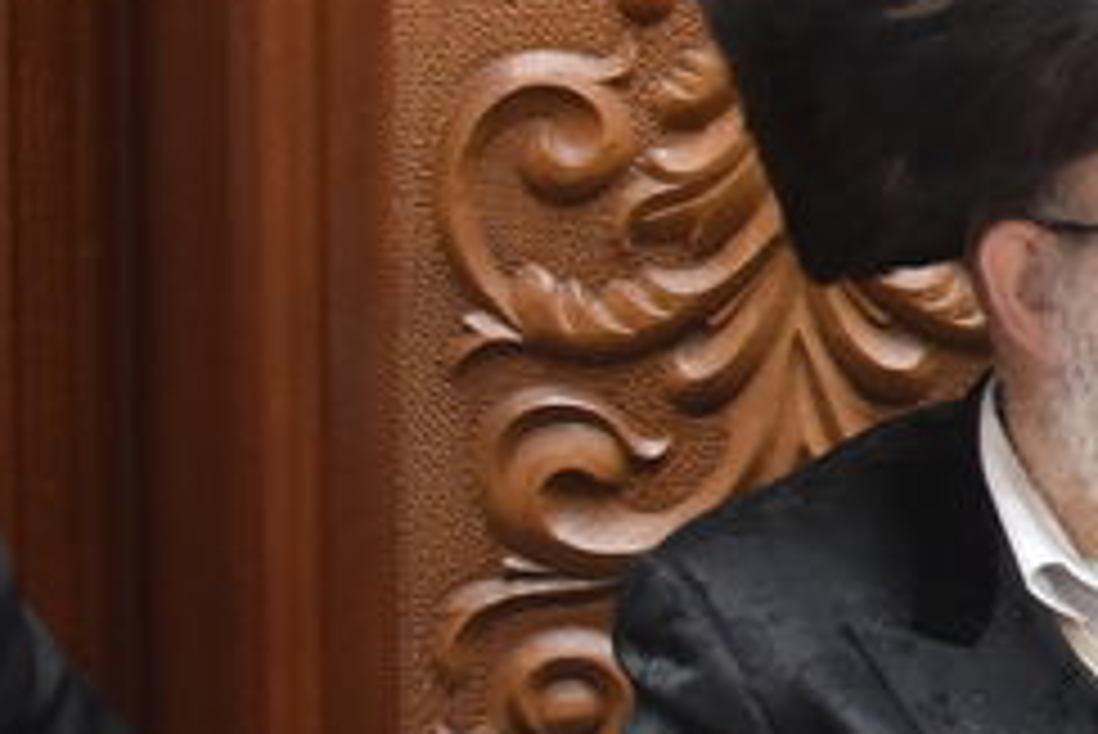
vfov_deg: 8.8
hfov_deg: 10.4
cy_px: -164
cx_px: 3024
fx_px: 4730
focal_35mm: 155
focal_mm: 18
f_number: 5.6
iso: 1250
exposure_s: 1/100
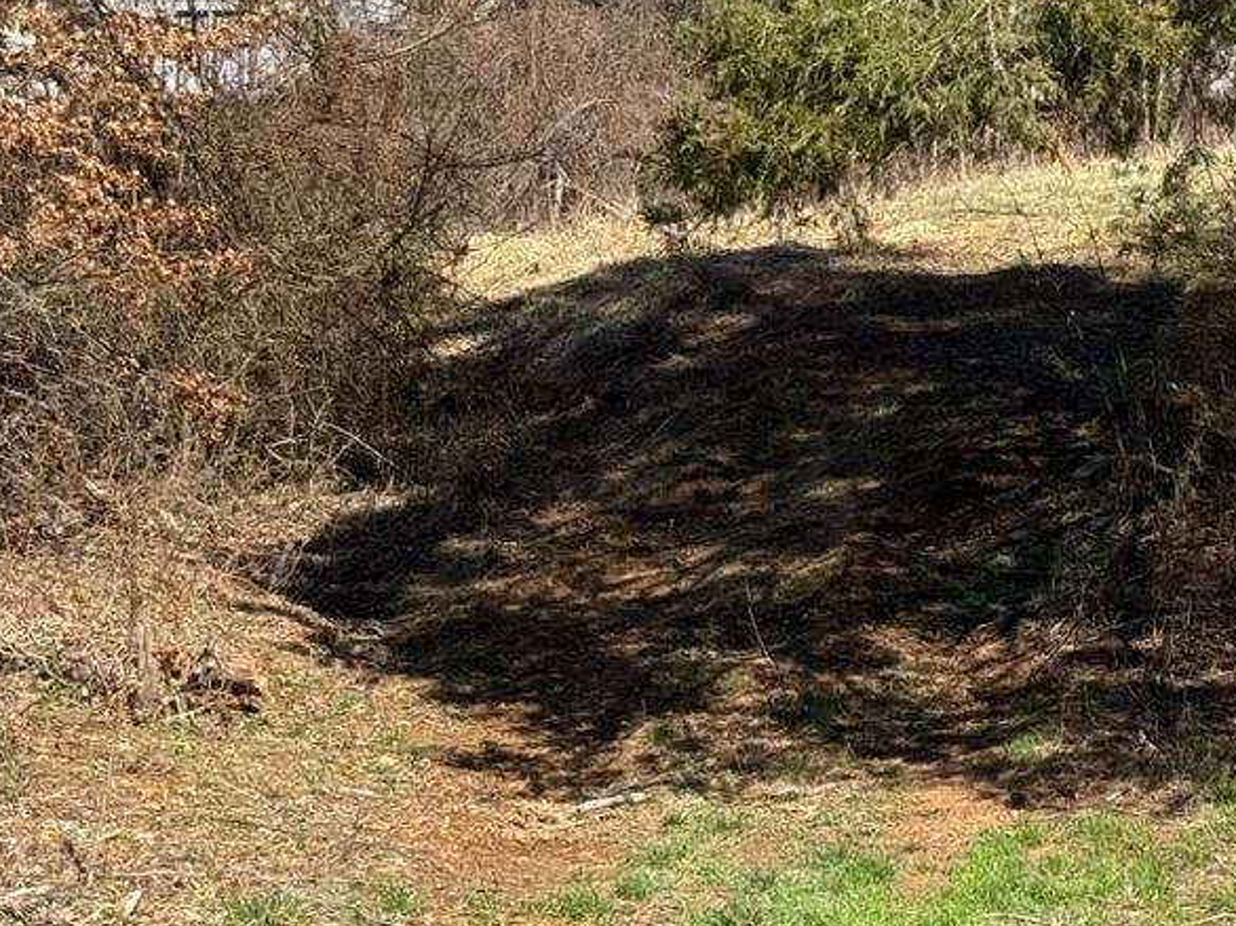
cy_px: 439
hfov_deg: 16.5
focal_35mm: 118
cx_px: 1063
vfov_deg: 12.5
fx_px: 4212
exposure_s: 1/3378
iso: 100
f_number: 1.78
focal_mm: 6.76
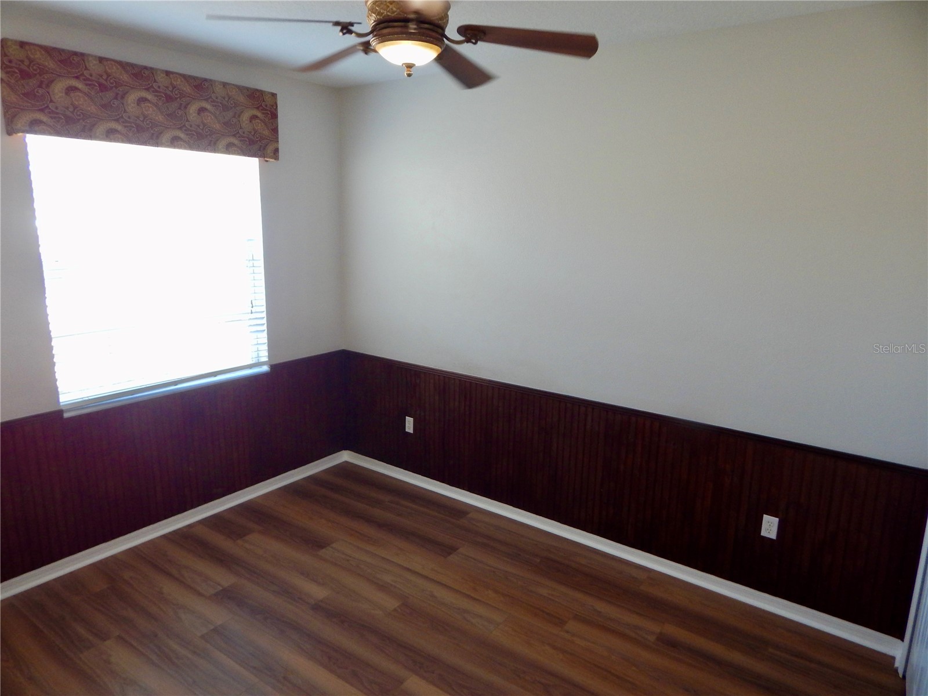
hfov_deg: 76.4
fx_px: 590
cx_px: 464
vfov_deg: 61.1
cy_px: 348
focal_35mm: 22
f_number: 3
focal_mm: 4
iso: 180
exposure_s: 1/30
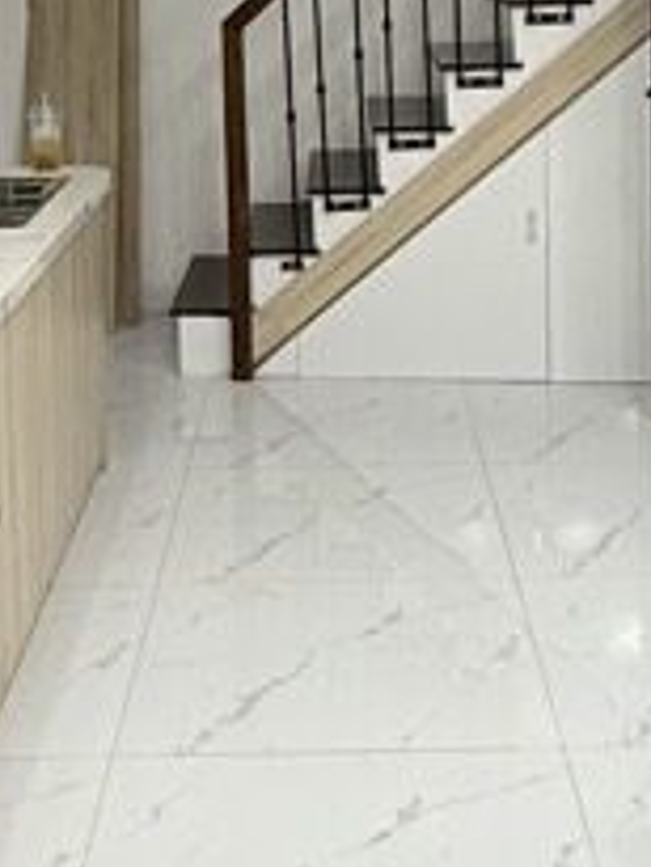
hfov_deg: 21.0
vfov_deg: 26.5
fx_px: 1753
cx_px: 364
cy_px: 25
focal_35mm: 70
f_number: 2.2
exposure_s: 1/100
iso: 320
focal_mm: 2.22
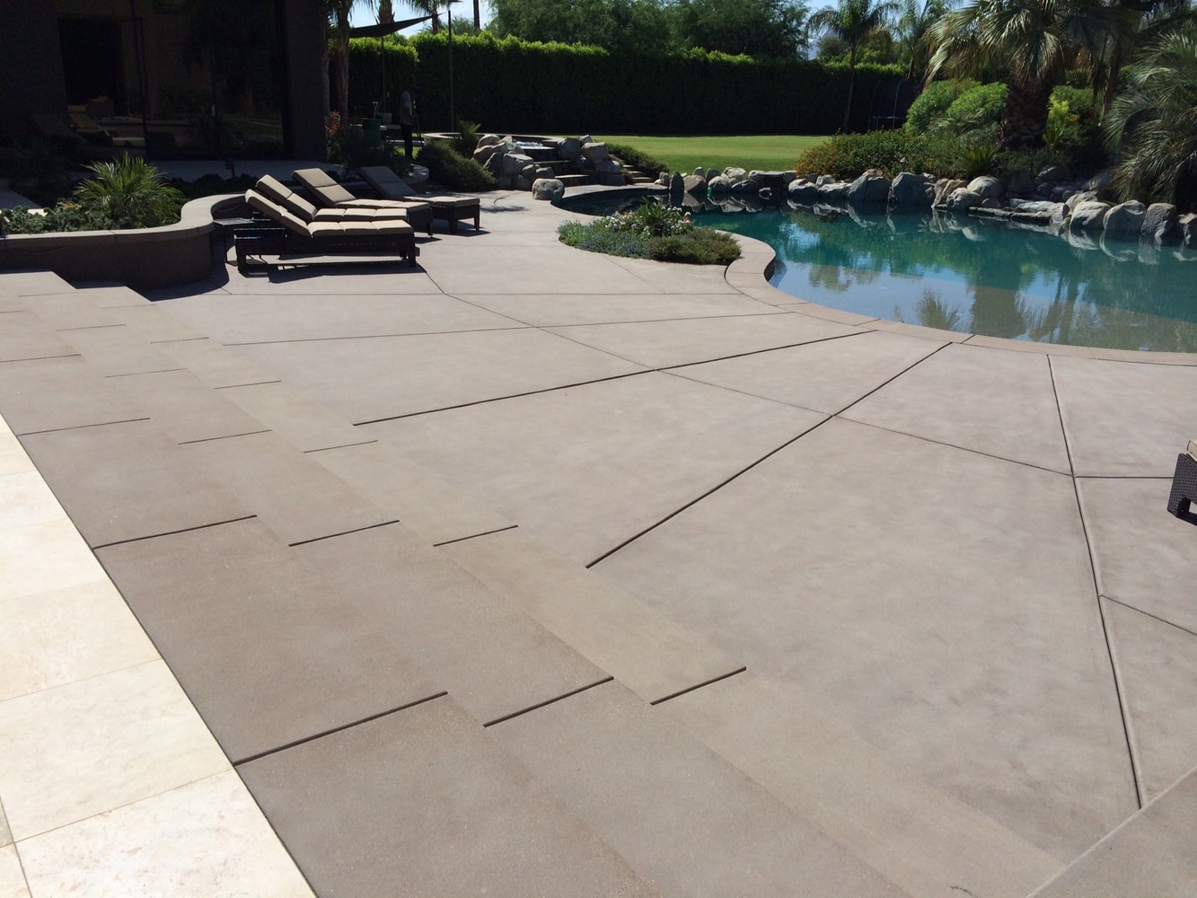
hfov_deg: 60.0
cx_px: 598
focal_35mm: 30
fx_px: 1037
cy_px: 449
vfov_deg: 46.8
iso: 40
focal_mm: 4.12
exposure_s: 1/4566
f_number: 2.2
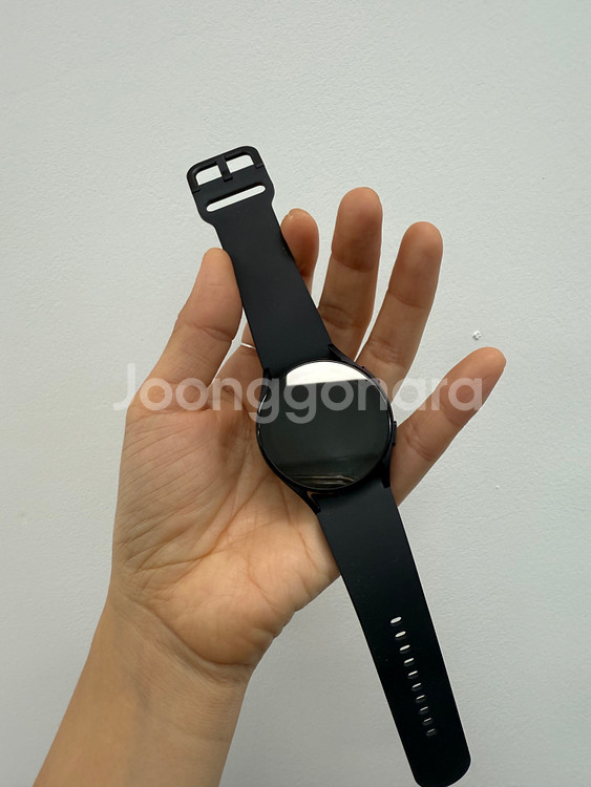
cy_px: 394
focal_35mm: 25
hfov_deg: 54.9
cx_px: 296
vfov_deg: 69.4
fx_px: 569
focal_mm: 2.22
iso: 100
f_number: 2.2
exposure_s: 1/120
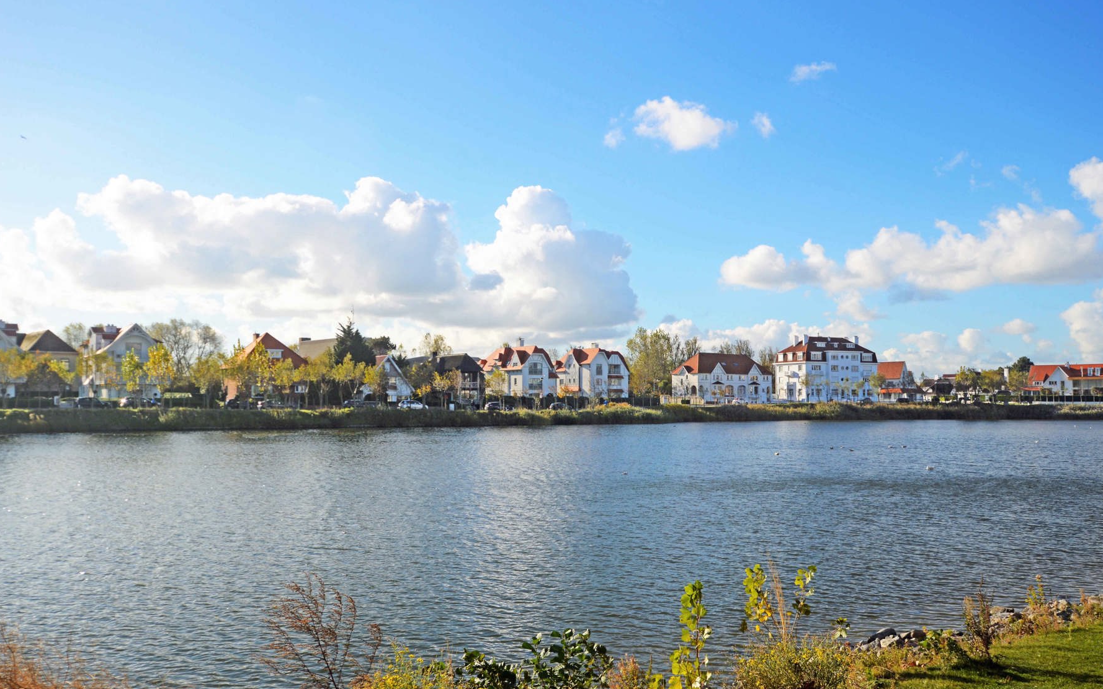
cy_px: 361
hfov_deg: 61.2
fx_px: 932
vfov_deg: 40.6
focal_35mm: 31
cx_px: 547
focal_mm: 20
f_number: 9
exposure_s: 1/320
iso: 100
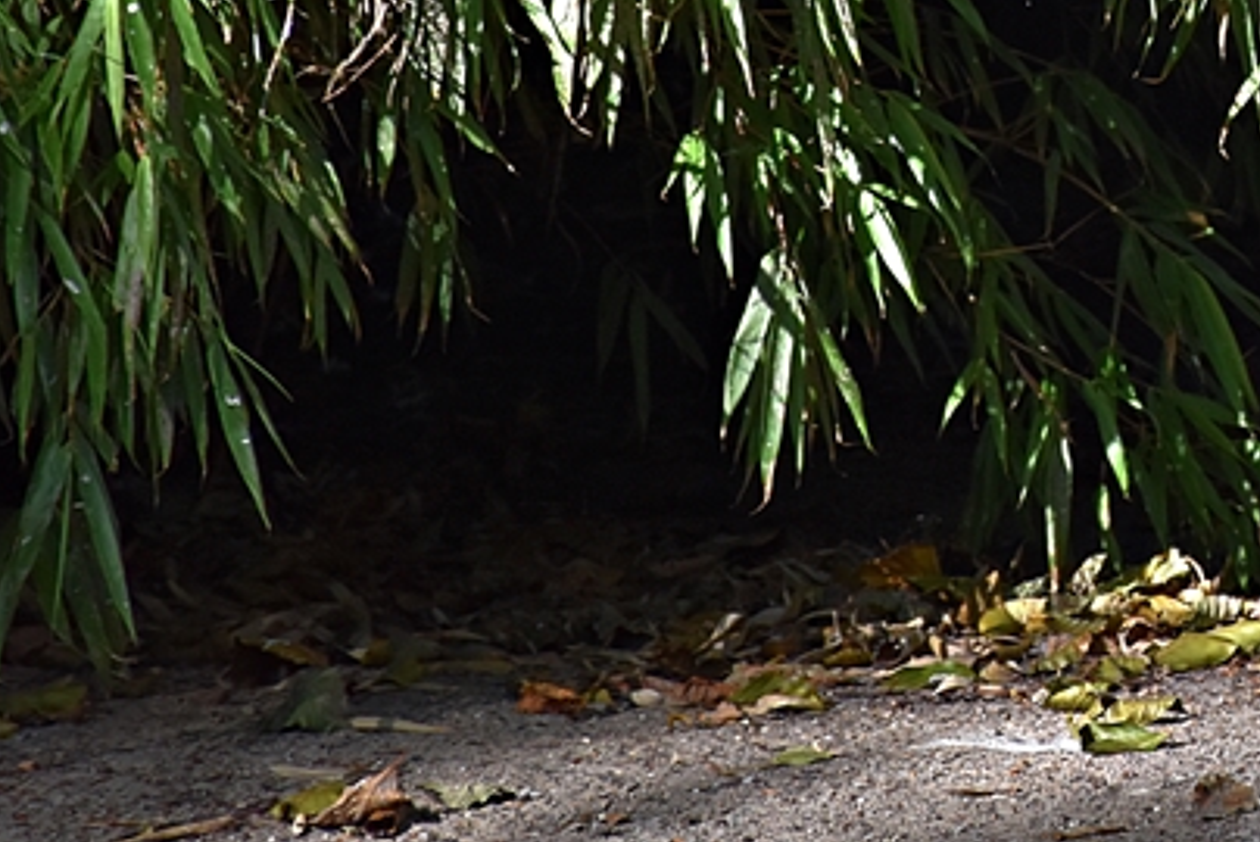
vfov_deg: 2.6
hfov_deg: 3.9
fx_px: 18633
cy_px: -192
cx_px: 1372
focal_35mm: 532
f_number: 5.6
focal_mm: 140
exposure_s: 1/250
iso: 800
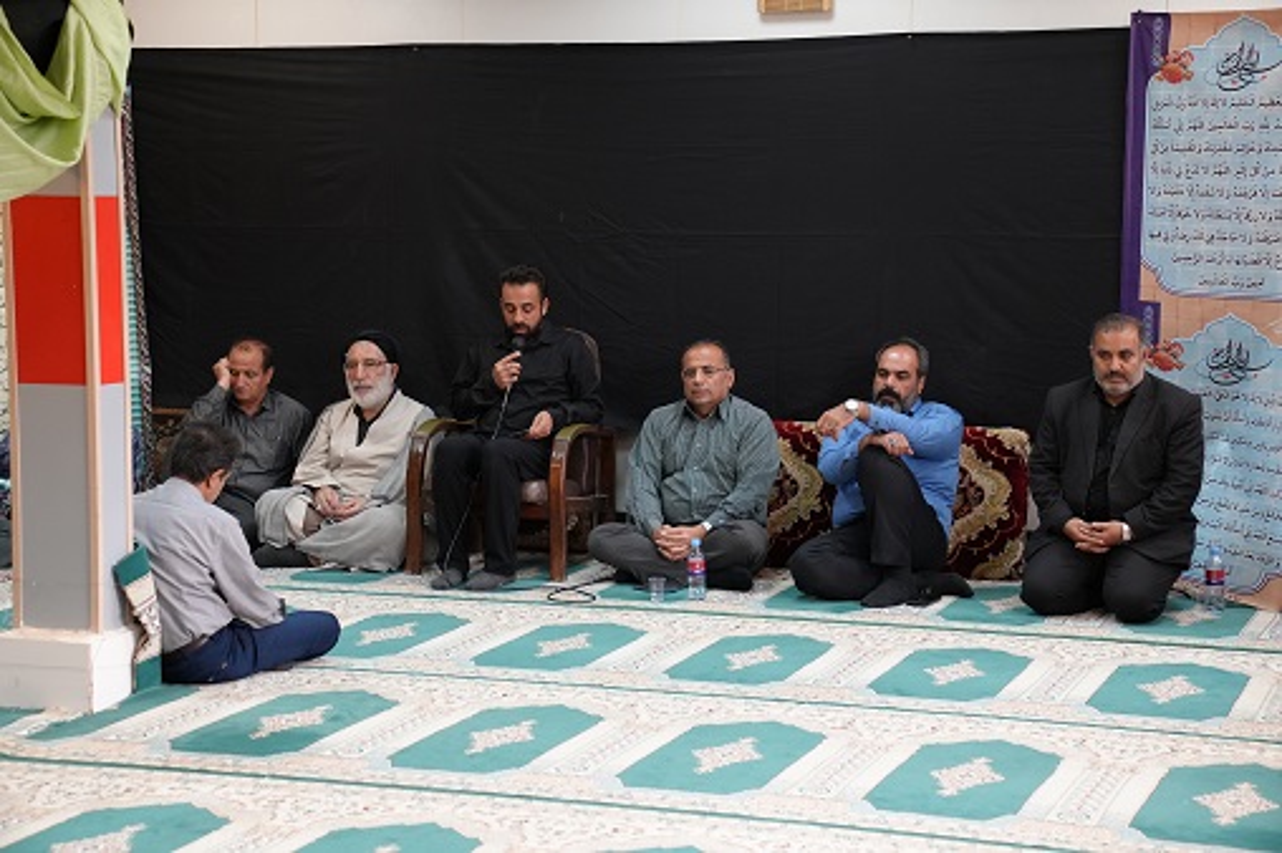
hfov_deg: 28.9
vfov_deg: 19.4
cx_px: 641
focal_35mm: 70
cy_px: 426
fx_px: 2491
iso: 2500
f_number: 4
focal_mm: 70
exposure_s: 1/160
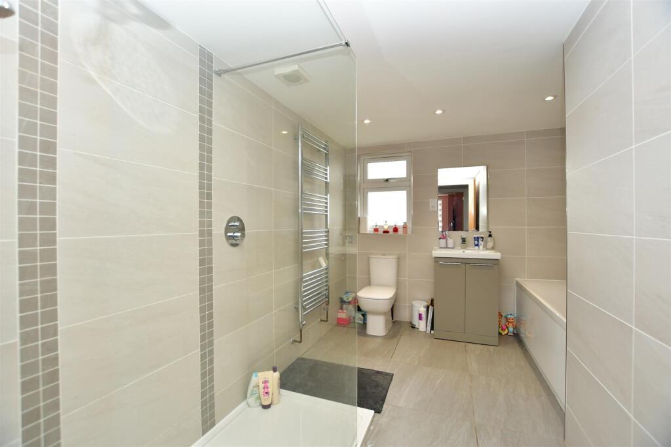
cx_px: 336
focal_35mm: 15
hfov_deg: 100.4
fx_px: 280
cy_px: 224
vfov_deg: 77.3
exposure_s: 1/50
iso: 160
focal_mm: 10
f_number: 4.5
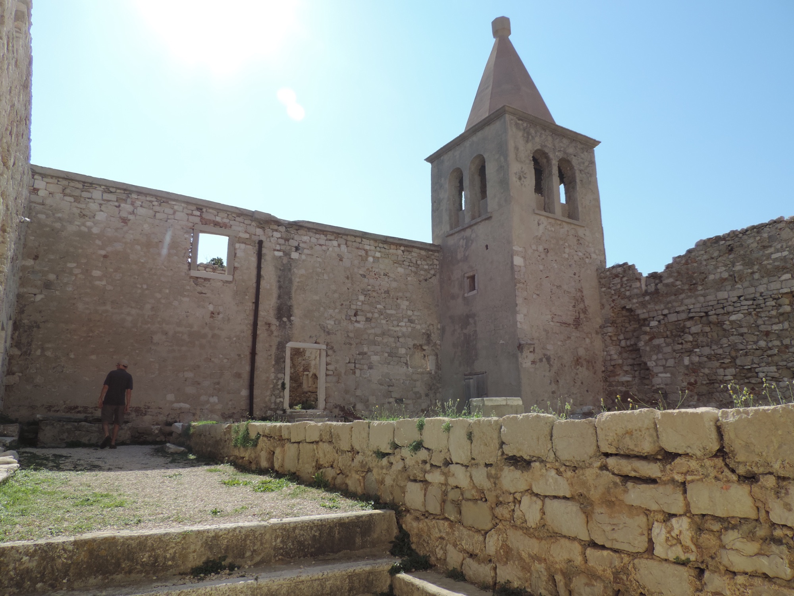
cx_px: 397
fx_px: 550
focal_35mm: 24
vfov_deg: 56.8
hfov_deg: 71.6
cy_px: 298
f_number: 3
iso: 80
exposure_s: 1/1250
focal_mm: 4.3
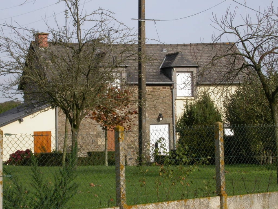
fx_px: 996
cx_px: 139
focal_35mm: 124
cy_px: 104
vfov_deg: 12.0
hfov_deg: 15.9
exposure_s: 1/464
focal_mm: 25.7
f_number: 6.4
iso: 100
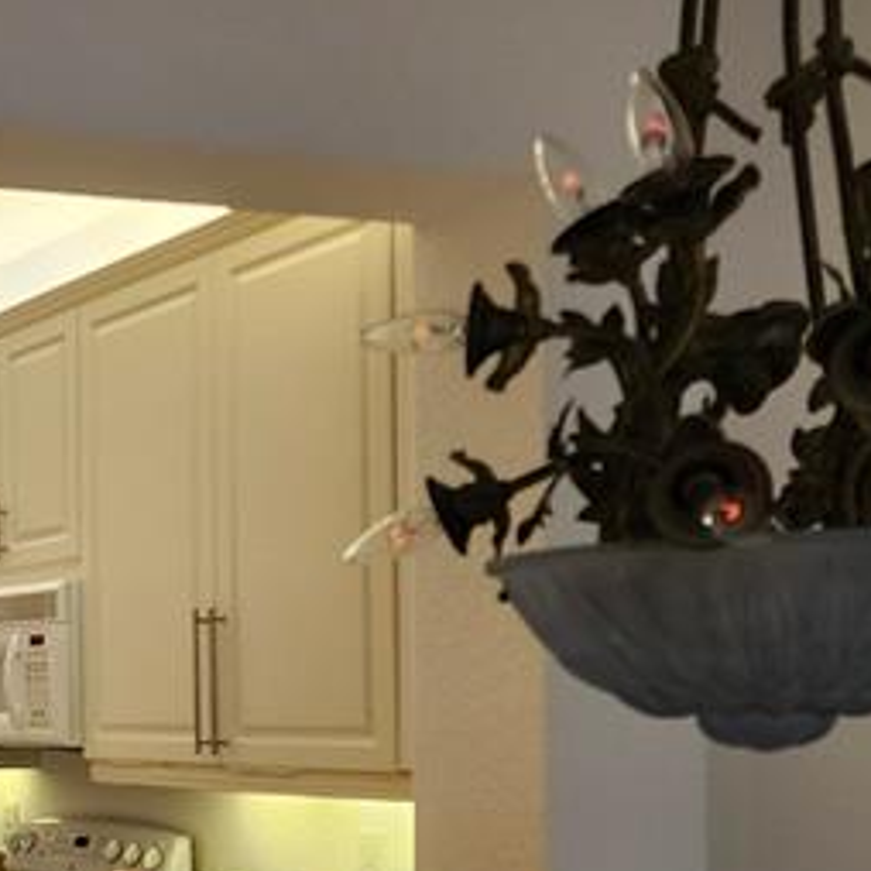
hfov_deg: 23.8
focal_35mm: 64
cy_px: 689
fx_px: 1822
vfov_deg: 26.4
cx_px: -243
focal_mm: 6.4
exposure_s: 1/182
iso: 160
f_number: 1.8
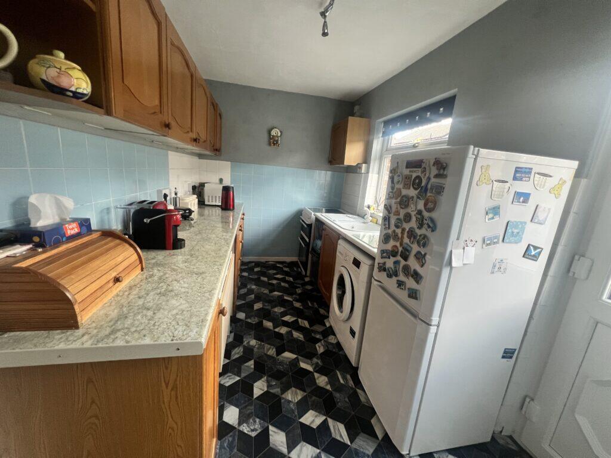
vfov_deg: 89.9
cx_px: 306
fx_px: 229
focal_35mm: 13
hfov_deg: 106.2
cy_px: 229
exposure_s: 1/99
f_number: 1.8
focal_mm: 1.57
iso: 200
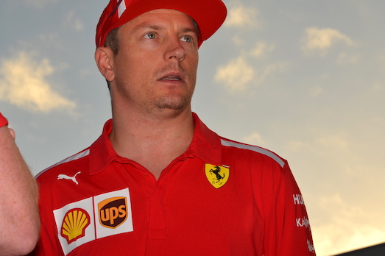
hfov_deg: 17.5
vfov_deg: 11.7
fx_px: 1250
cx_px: 169
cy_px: 92
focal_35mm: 117
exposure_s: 1/250
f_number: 11
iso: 100
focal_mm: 60
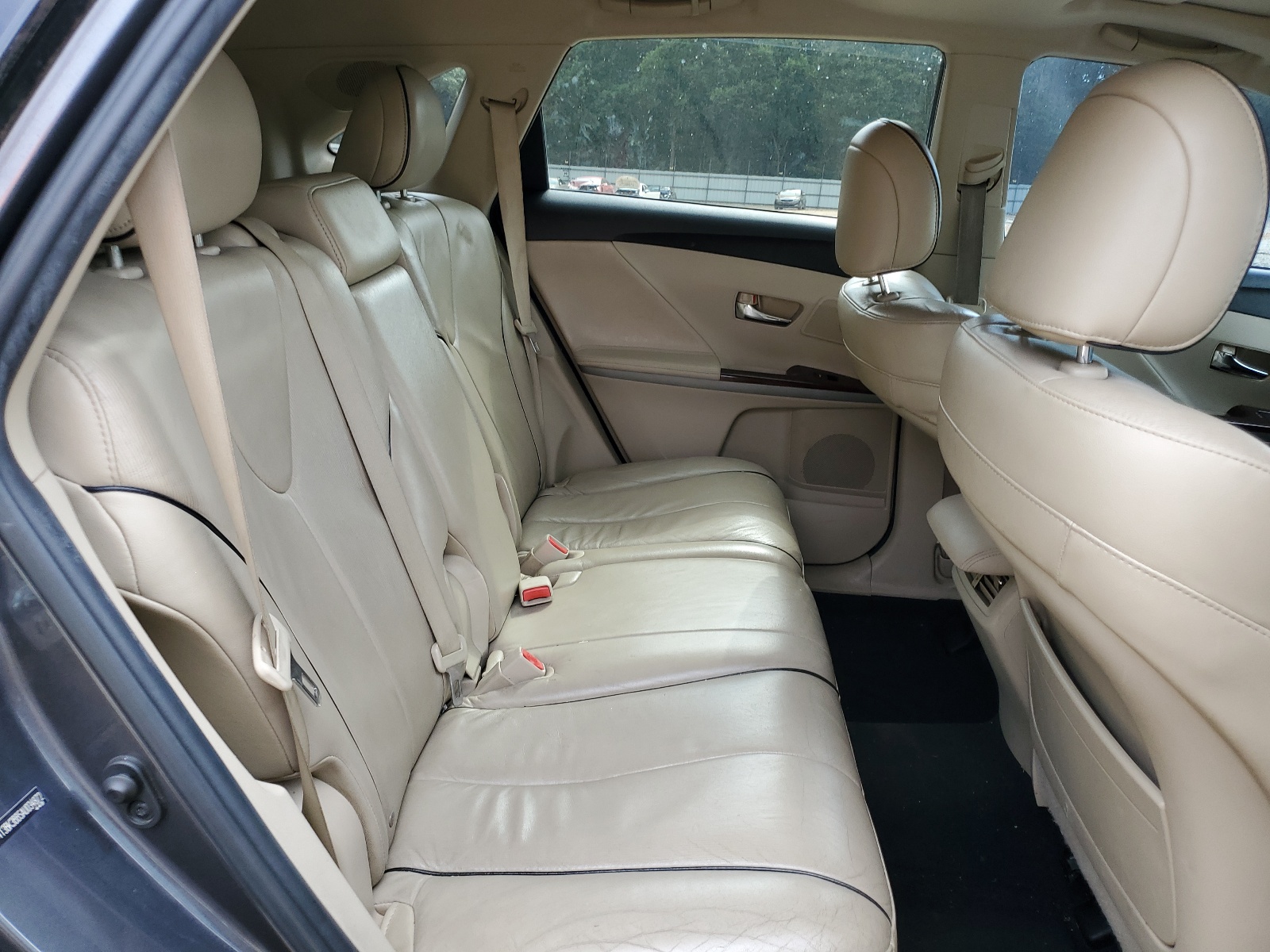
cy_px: 476
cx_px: 635
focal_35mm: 26
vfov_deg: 53.1
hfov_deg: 67.3
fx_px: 954
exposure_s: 1/227
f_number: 1.5
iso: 50
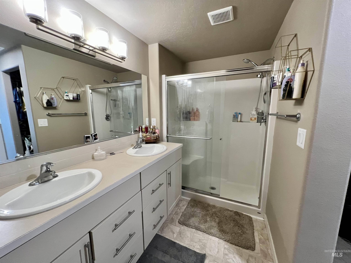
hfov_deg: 106.2
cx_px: 176
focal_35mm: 13
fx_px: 132
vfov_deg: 89.9
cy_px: 132
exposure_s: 1/60
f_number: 1.8
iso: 250
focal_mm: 1.57
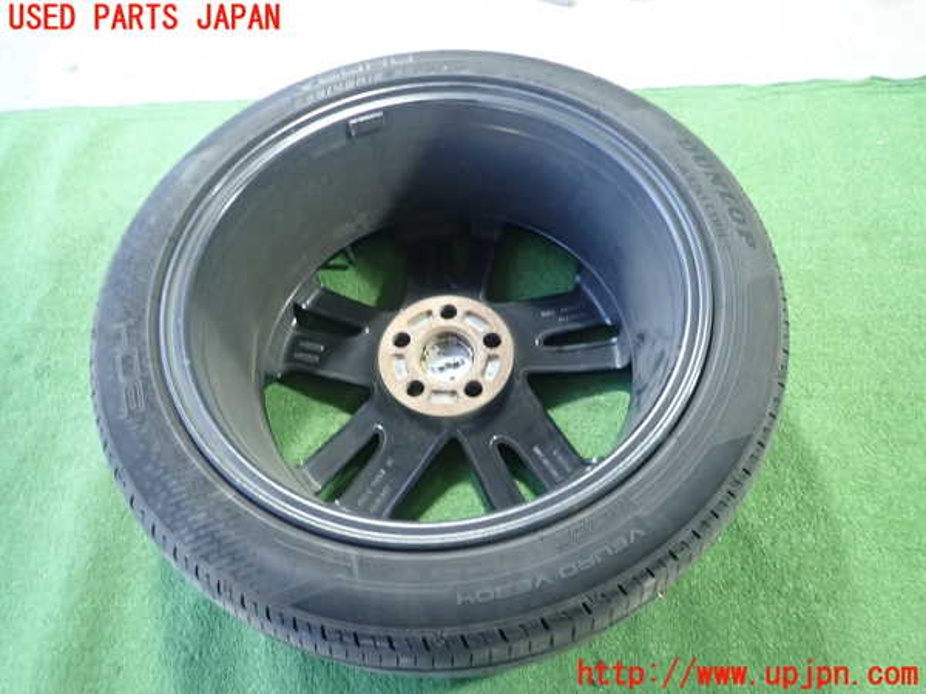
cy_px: 347
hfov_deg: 69.4
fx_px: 669
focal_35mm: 25
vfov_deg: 54.9
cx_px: 463
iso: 400
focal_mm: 4.5
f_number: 2
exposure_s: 1/30
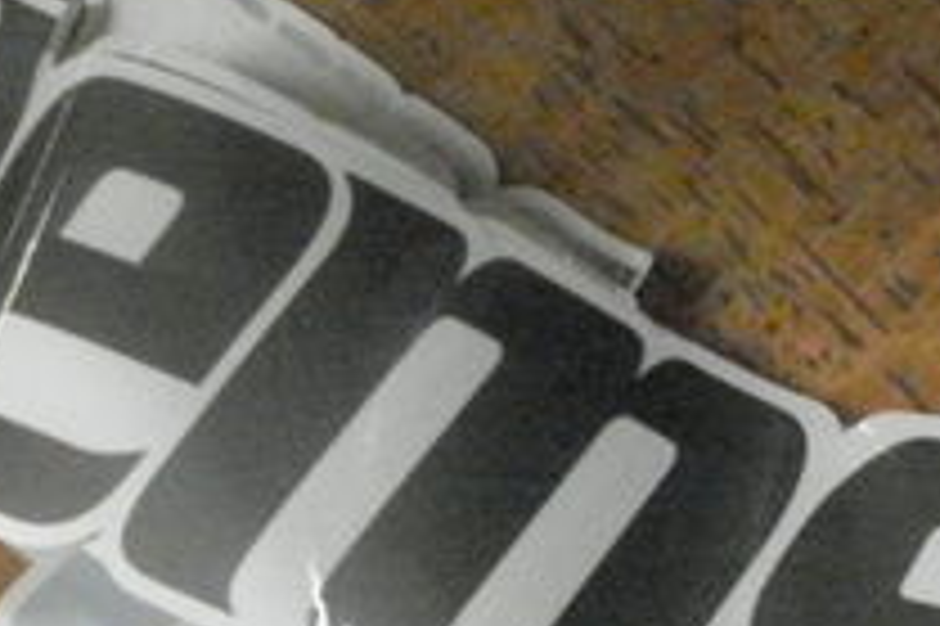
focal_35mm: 121
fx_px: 3157
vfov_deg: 11.3
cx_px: 292
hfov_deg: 16.9
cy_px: 365
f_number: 2.8
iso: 1000
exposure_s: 1/60
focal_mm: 6.3
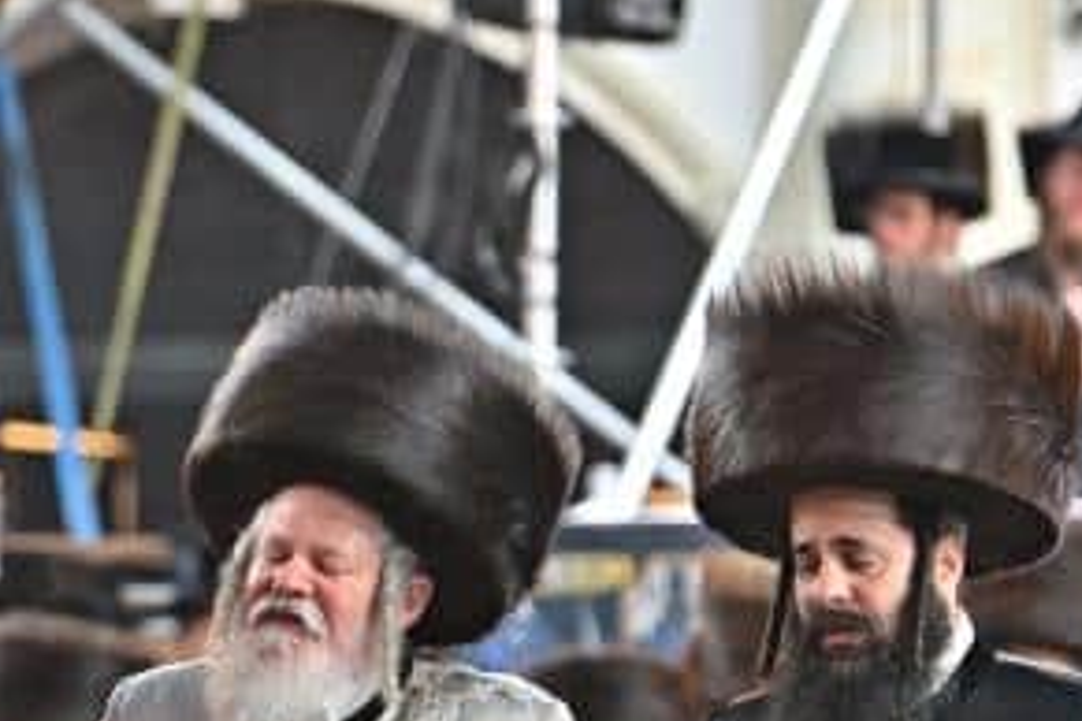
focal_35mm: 475
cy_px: 1139
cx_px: 413
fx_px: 14275
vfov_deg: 2.9
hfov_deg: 4.3
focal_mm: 135
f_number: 2.8
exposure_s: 1/125
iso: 500
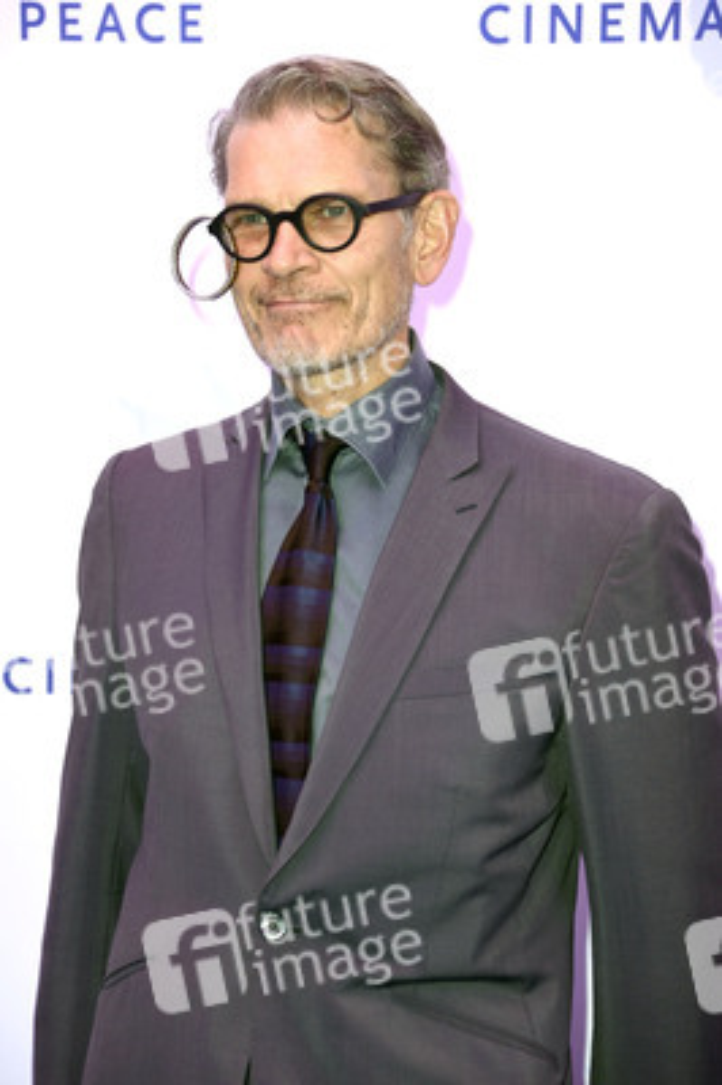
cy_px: 542
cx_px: 361
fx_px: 3495
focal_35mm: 116
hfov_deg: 11.8
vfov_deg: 17.7
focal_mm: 116
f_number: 5.6
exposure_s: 1/250
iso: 800
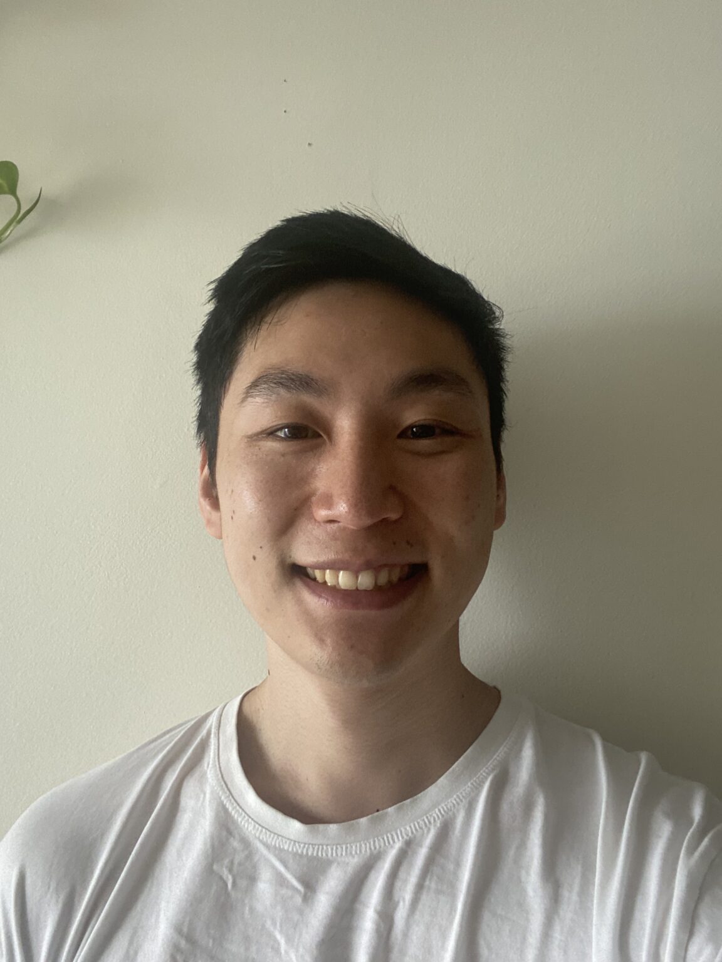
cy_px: 481
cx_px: 361
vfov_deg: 60.0
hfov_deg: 46.8
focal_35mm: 30
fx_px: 834
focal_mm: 2.71
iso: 320
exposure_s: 1/60
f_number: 2.2
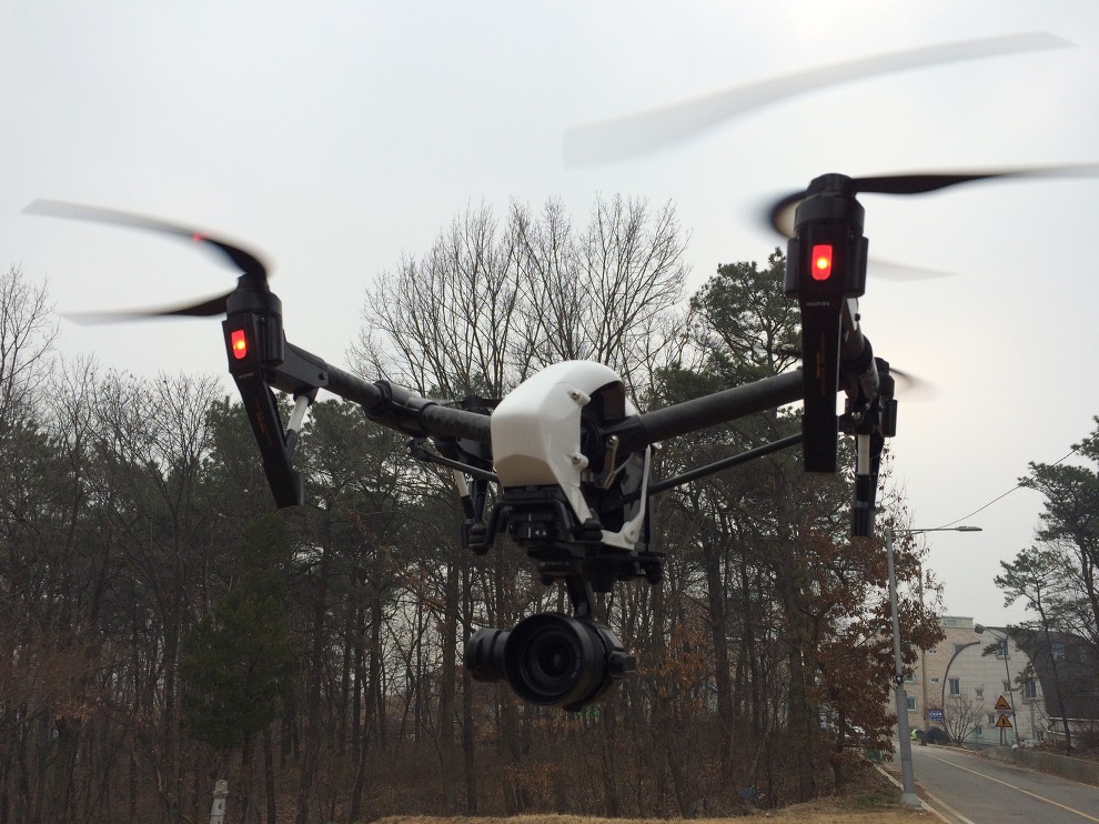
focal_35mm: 30
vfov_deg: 46.8
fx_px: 952
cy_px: 406
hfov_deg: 60.0
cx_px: 547
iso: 32
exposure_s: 1/1208
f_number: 2.2
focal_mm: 4.15
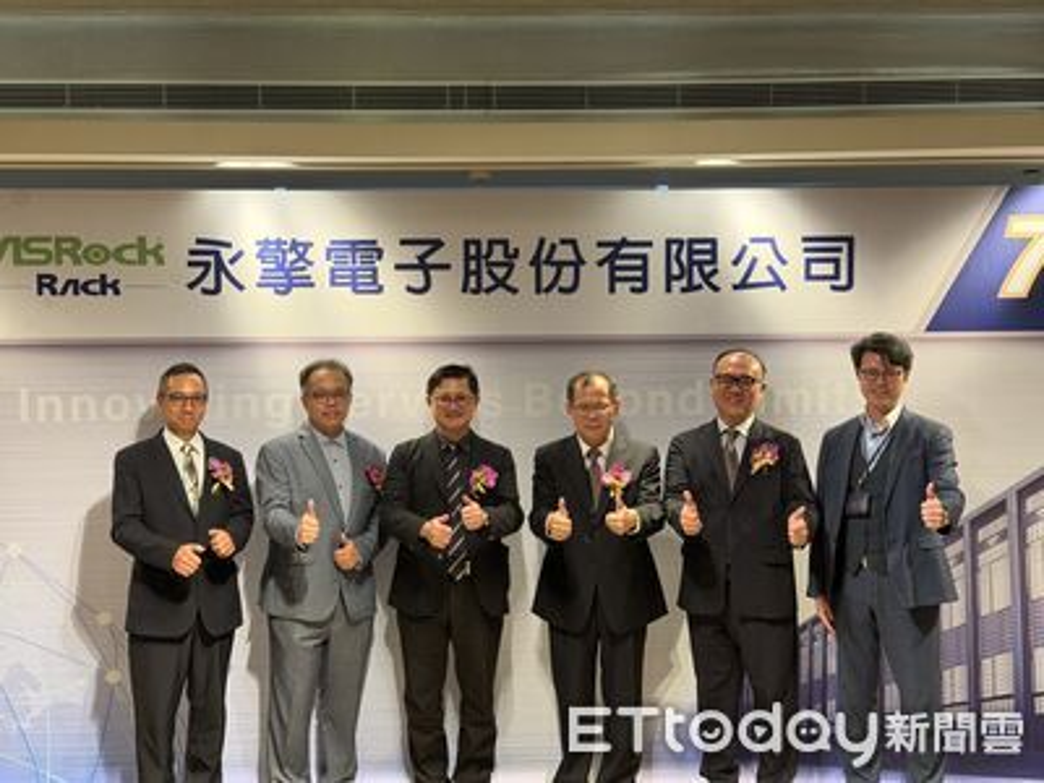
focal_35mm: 48
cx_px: 522
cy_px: 392
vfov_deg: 30.3
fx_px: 1448
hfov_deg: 39.7
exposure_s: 1/100
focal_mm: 6.76
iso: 200
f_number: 1.78
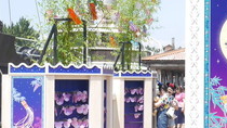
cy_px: 69
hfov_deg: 21.3
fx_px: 560
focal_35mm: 93
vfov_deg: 13.0
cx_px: 276
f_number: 5.6
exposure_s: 1/320
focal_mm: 14
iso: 160
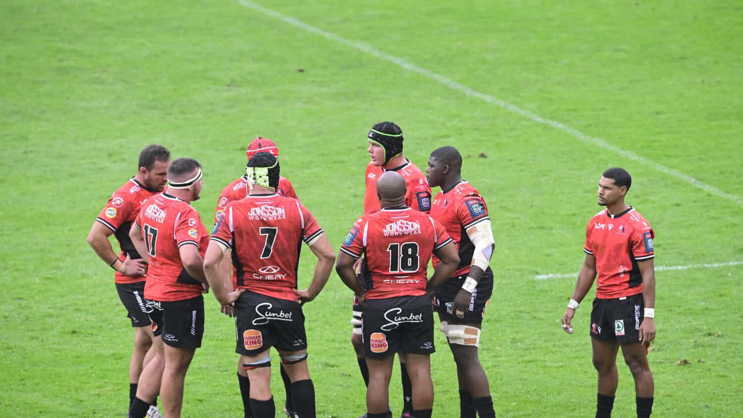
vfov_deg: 2.9
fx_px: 8276
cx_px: 372
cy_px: 241
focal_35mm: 420
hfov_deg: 5.1
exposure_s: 1/2500
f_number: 6.3
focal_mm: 400
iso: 8000
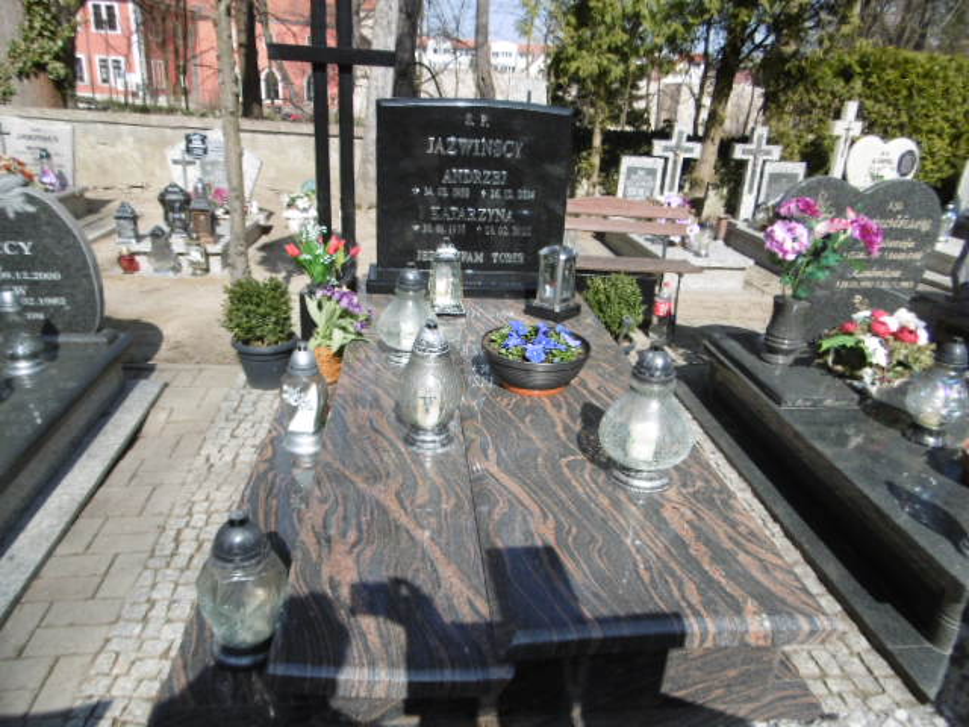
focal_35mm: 24
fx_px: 672
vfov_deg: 56.8
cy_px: 364
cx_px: 484
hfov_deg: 71.6
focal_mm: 4.3
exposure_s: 1/640
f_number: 3.1
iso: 100
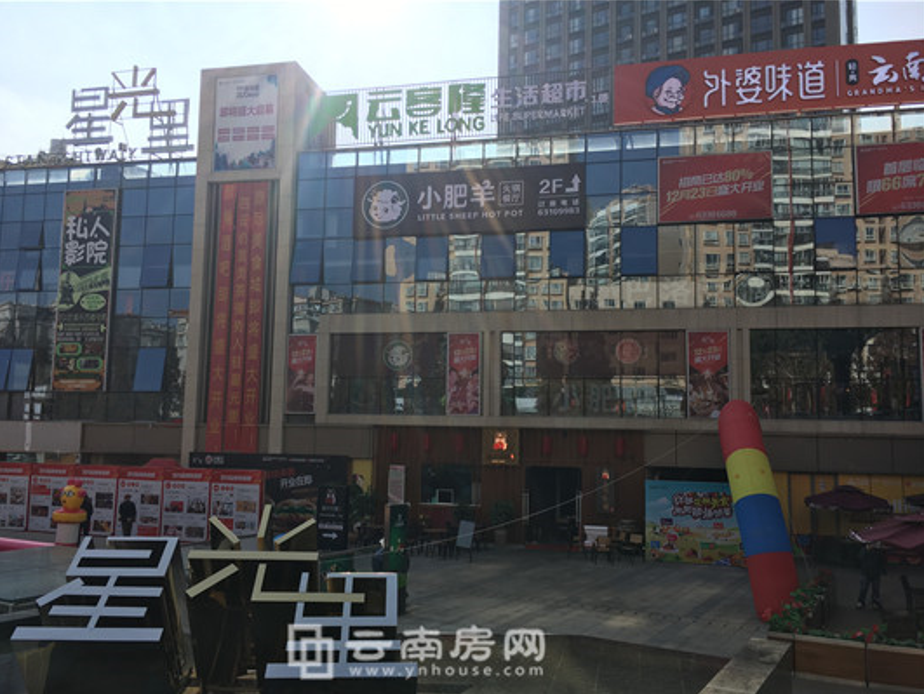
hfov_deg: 59.9
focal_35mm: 30
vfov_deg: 46.8
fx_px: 801
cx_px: 447
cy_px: 357
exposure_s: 1/1451
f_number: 2.2
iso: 25
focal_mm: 4.15
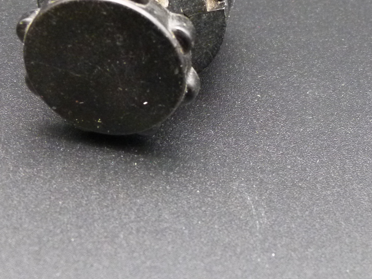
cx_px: 227
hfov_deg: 21.1
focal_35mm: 93
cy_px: 65
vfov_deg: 15.8
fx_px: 999
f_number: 3.2
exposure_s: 1/50
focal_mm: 7.4
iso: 400
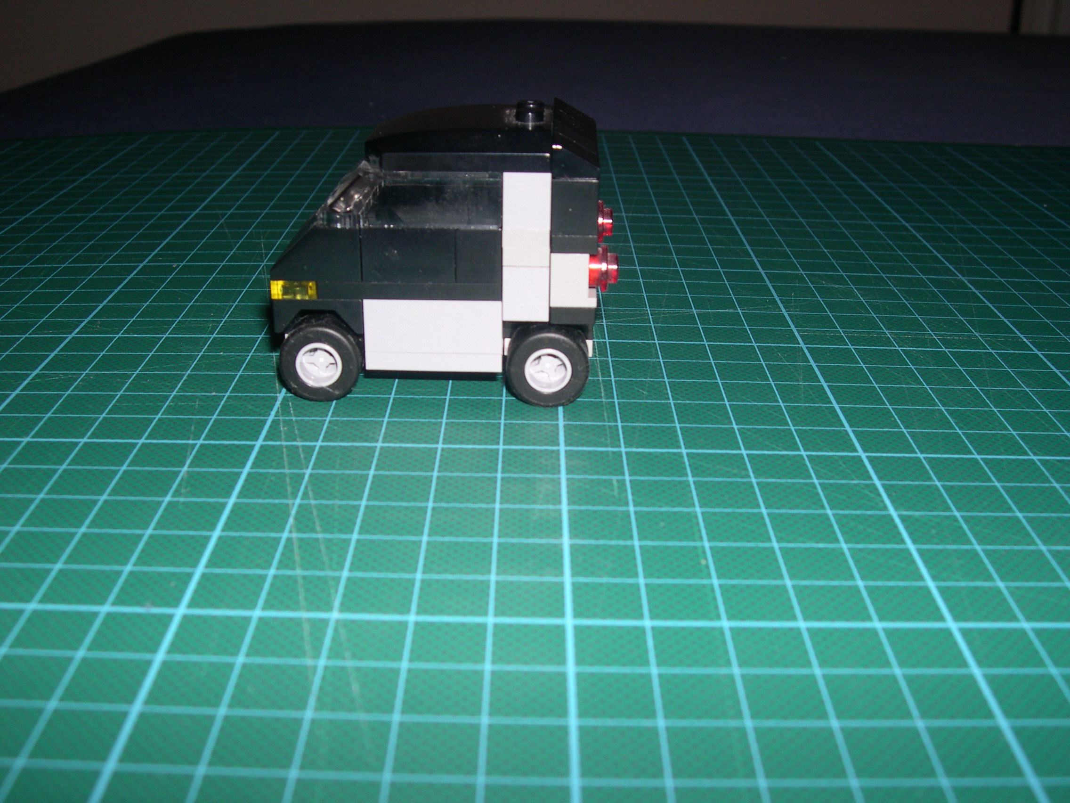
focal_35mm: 38
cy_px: 402
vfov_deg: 37.7
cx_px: 535
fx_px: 1175
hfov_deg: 49.0
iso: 100
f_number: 7.6
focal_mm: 8
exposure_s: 1/60
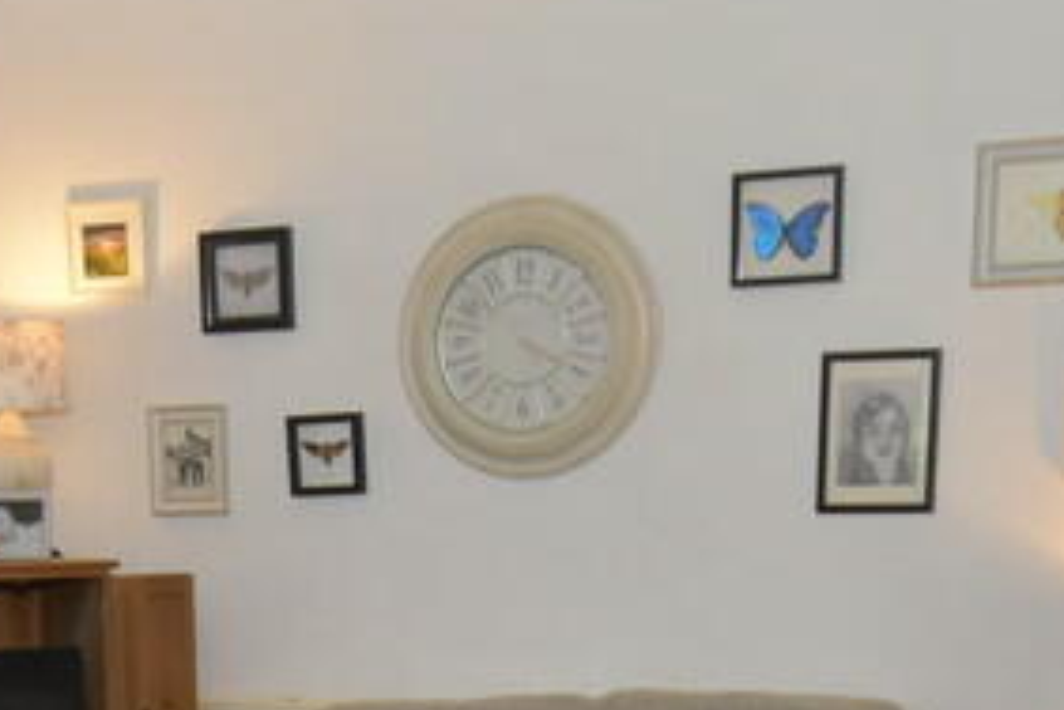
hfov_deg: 27.8
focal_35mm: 71
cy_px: 1022
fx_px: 2093
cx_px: 185
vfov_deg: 17.5
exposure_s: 1/125
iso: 800
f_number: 4
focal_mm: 13
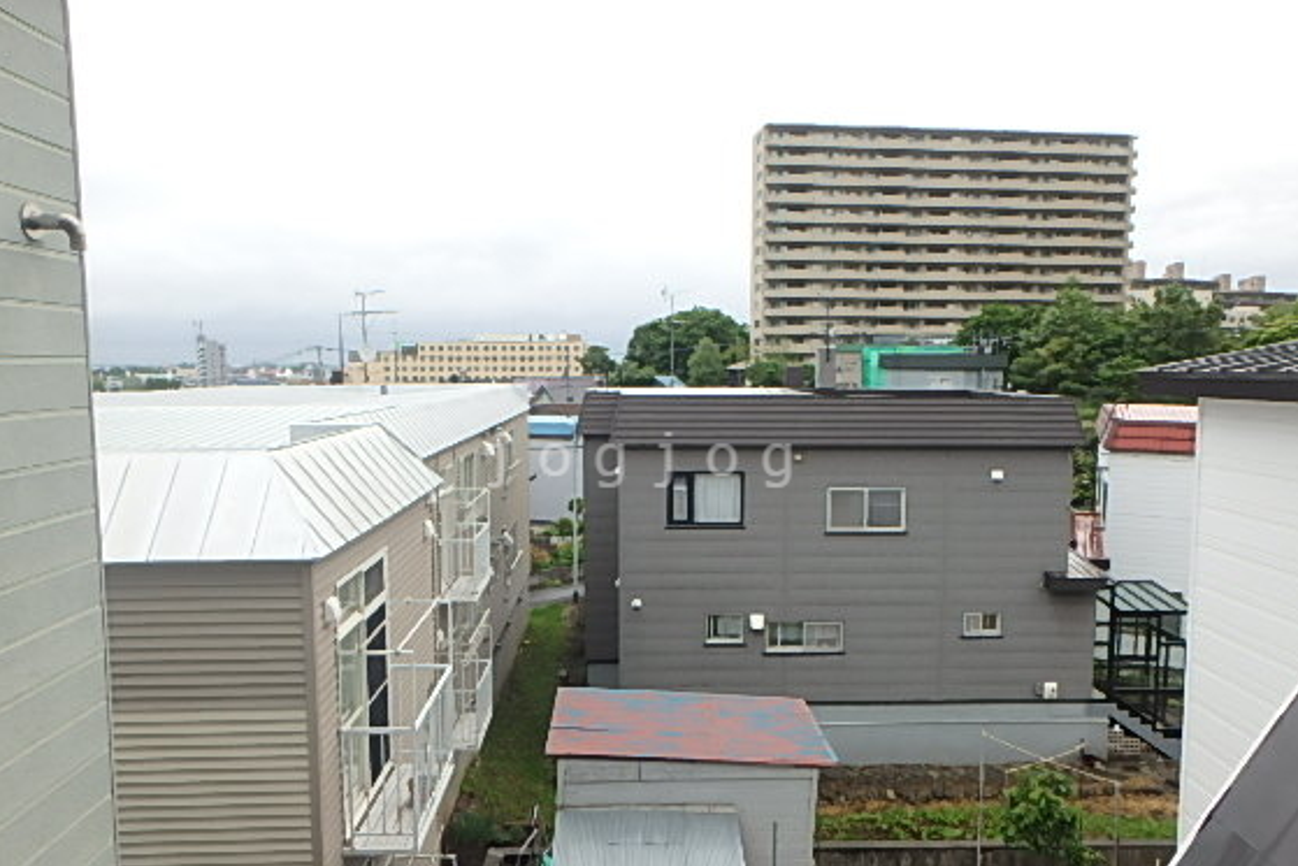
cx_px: 646
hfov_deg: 71.5
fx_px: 902
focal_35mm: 25
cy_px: 460
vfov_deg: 51.3
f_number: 3.5
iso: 125
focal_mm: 3.7
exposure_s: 1/60
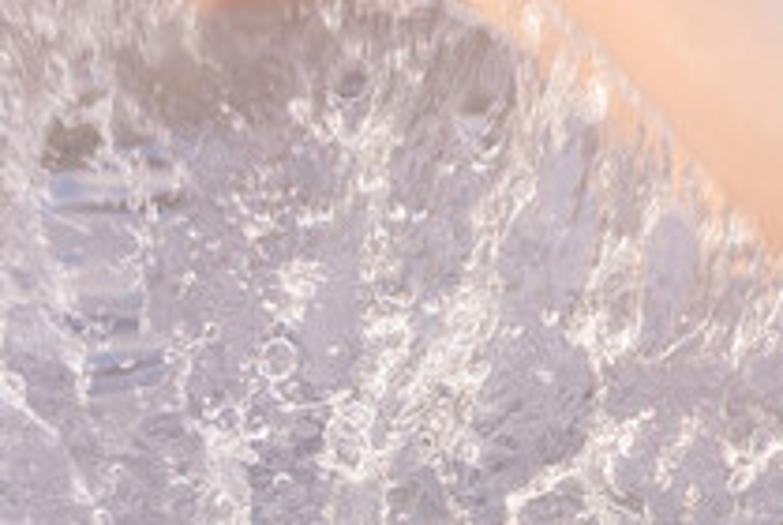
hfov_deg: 5.1
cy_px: -90
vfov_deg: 3.4
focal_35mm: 401
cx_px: 1049
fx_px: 8734
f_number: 7.1
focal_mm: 70
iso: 320
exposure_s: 1/320
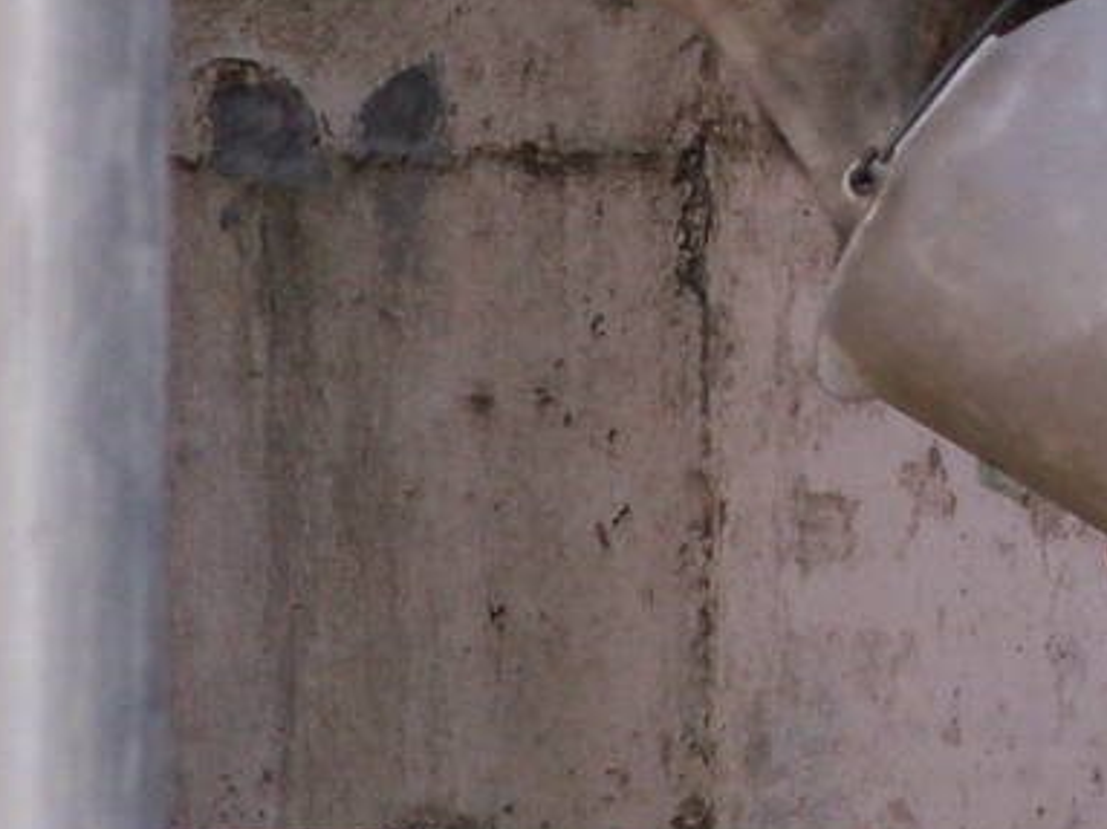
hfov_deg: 3.0
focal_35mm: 665
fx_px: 21260
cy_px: 12
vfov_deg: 2.2
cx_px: 1396
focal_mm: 26
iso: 64
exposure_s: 1/160
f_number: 4
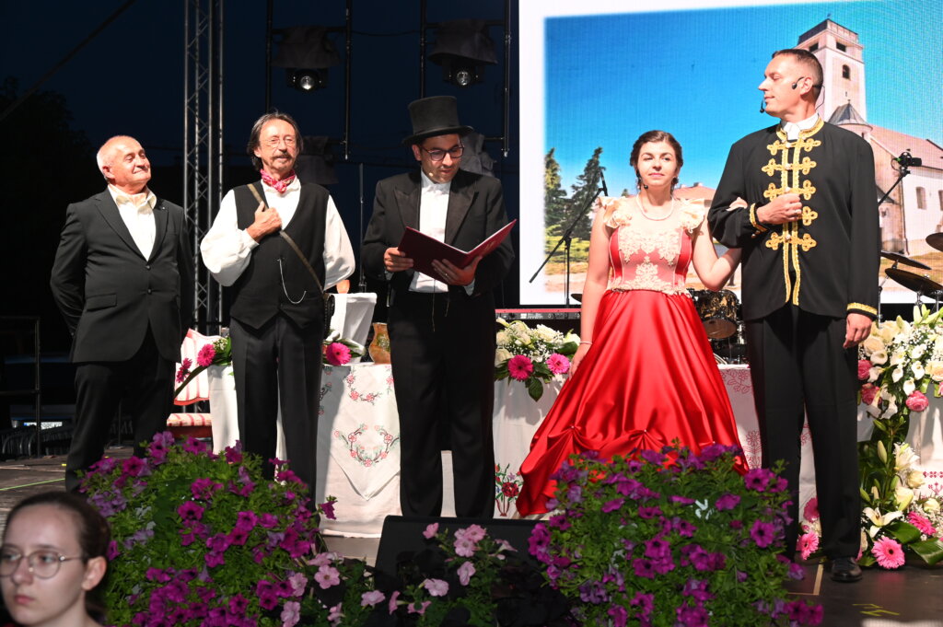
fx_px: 1413
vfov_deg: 25.0
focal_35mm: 54
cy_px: 314
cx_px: 472
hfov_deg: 36.9
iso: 1000
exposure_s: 1/60
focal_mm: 54
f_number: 5.6
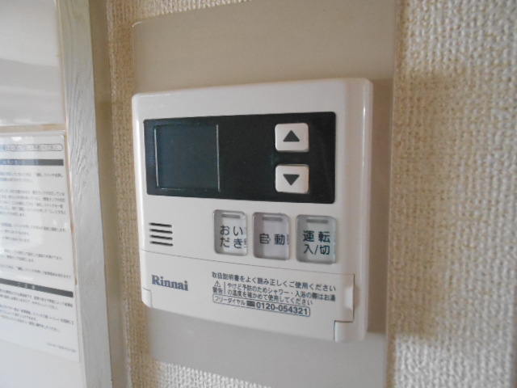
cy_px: 194
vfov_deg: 53.1
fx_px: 388
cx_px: 258
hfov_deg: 67.3
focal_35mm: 26
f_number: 3.2
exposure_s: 1/80
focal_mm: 4.6
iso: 800
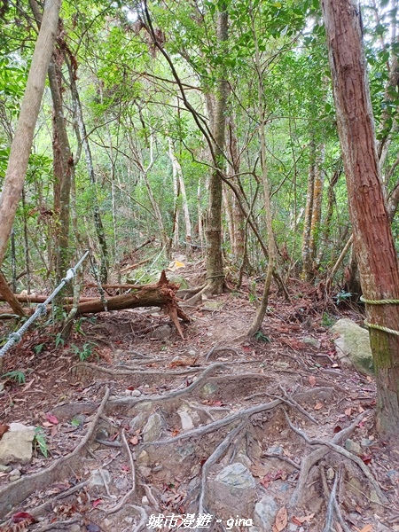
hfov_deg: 54.9
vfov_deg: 69.4
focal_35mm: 25
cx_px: 200
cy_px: 266
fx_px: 384
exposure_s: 1/39
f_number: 1.8
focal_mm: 4.6
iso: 250
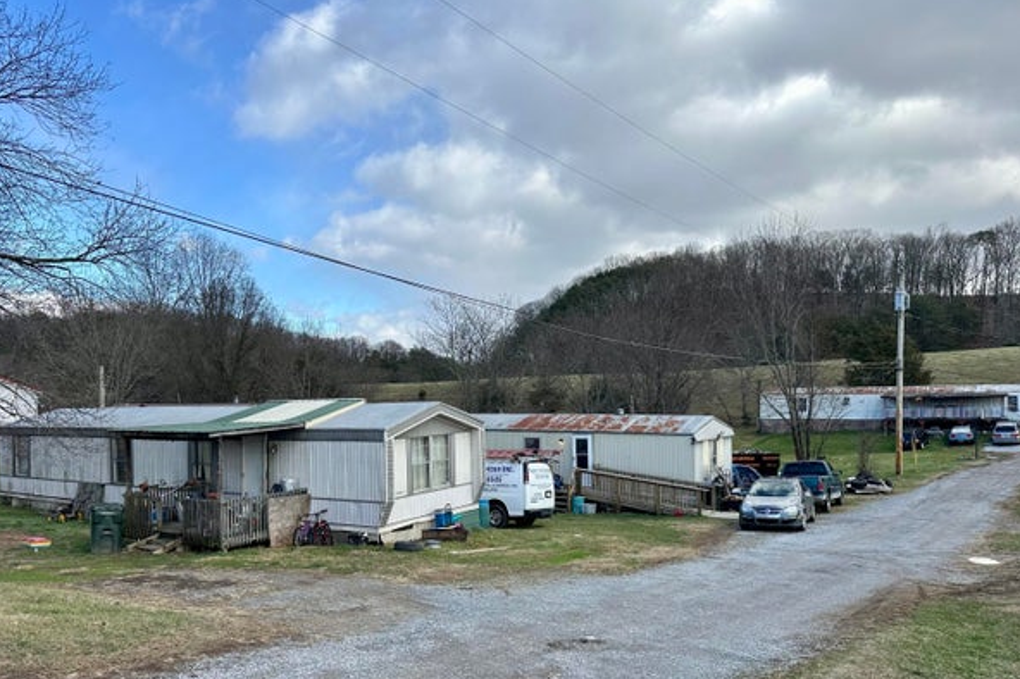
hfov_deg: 67.4
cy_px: 403
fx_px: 765
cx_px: 479
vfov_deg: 47.6
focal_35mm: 27
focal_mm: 6.86
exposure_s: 1/2469
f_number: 1.78
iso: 80
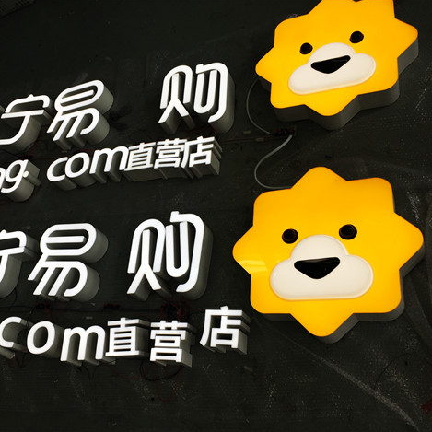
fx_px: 494
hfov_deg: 46.5
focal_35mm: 35
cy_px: 219
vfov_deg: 47.2
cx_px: 147
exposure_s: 1/279
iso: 25
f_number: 2.2
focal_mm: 4.15
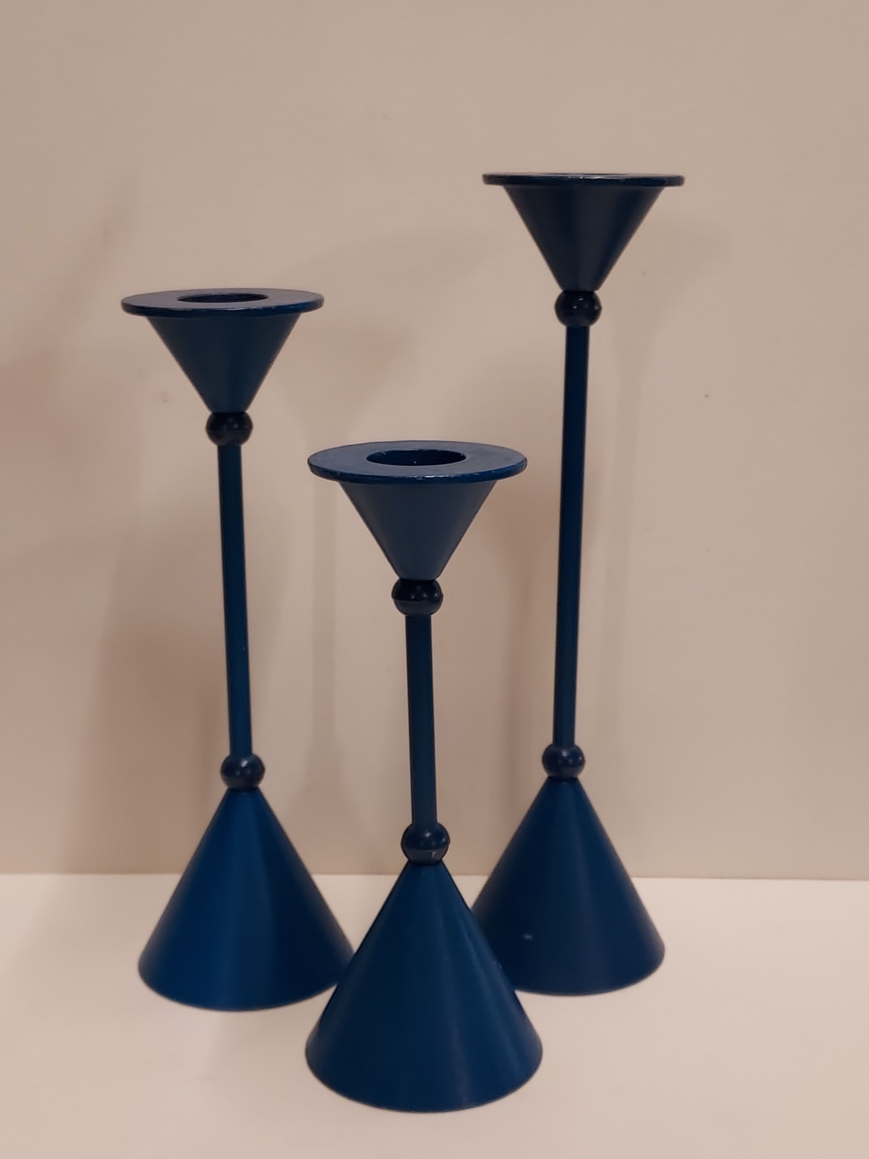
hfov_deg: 56.8
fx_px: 803
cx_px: 434
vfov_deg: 71.6
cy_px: 580
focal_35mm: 24
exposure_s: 1/50
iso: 250
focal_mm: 4.6
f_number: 1.8
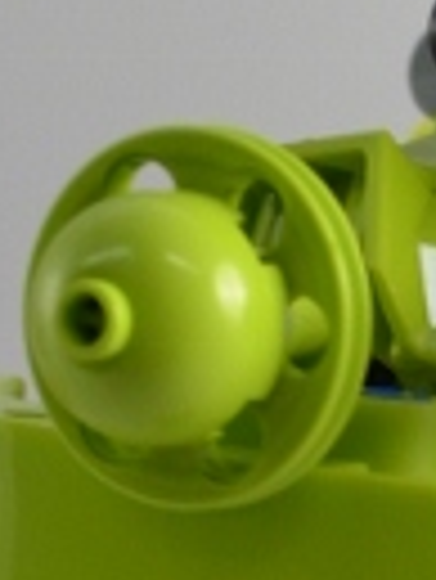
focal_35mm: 401
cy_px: 1340
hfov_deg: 3.7
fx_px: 6720
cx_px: 674
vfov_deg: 4.8
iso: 400
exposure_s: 1/125
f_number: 5.6
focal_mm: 35
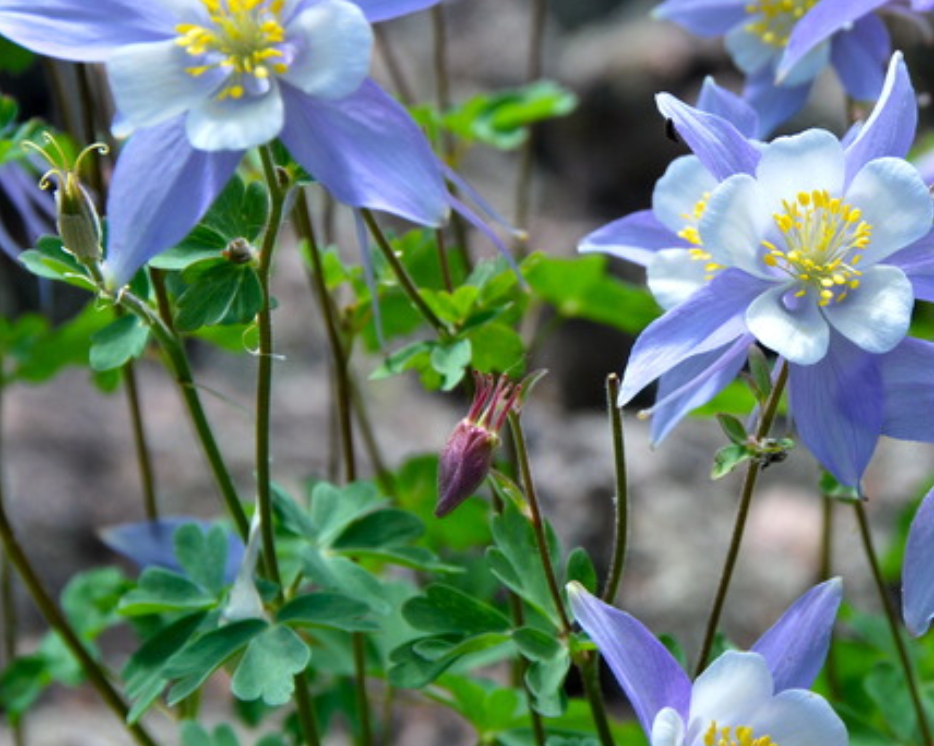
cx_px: 849
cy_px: 347
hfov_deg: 10.0
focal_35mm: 193
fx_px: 5329
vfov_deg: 8.0
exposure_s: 1/60
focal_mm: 75
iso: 100
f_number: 10
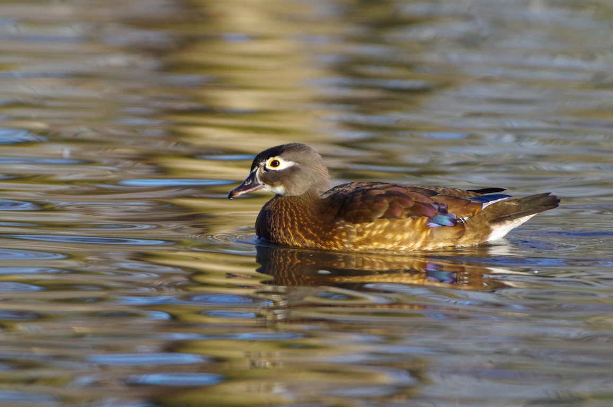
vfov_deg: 2.0
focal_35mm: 675
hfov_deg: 3.1
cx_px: 306
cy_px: 204
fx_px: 11481
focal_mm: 450
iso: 1100
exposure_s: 1/1500
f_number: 5.6
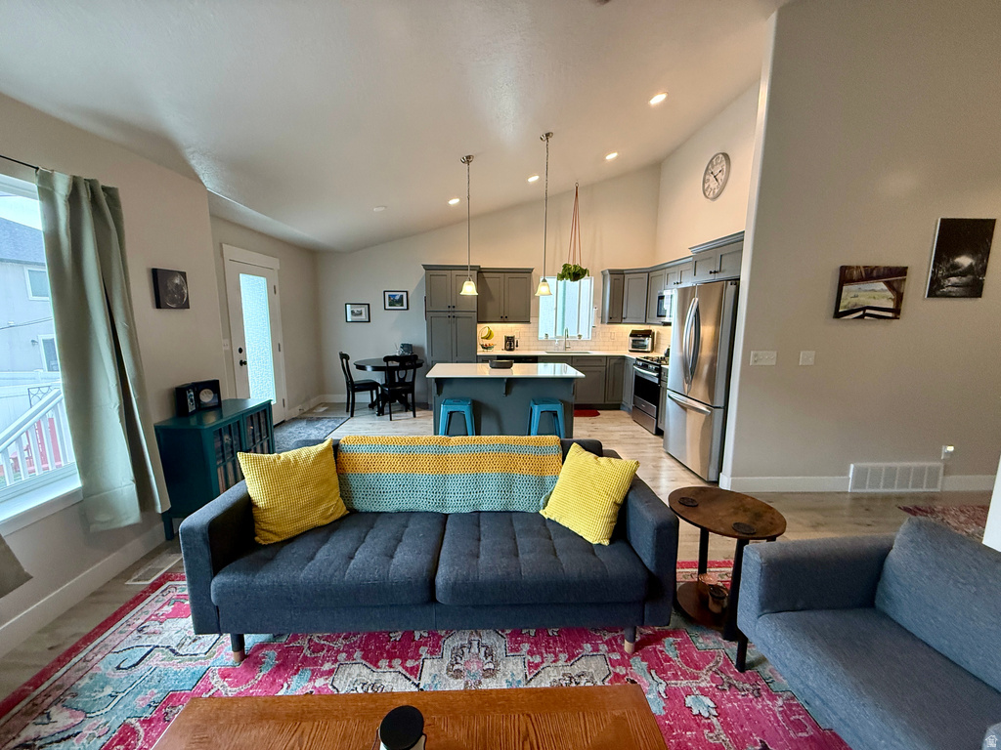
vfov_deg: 85.7
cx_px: 500
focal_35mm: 14
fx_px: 405
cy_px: 375
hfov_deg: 102.1
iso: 320
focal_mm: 2.22
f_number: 2.2
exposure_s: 1/120
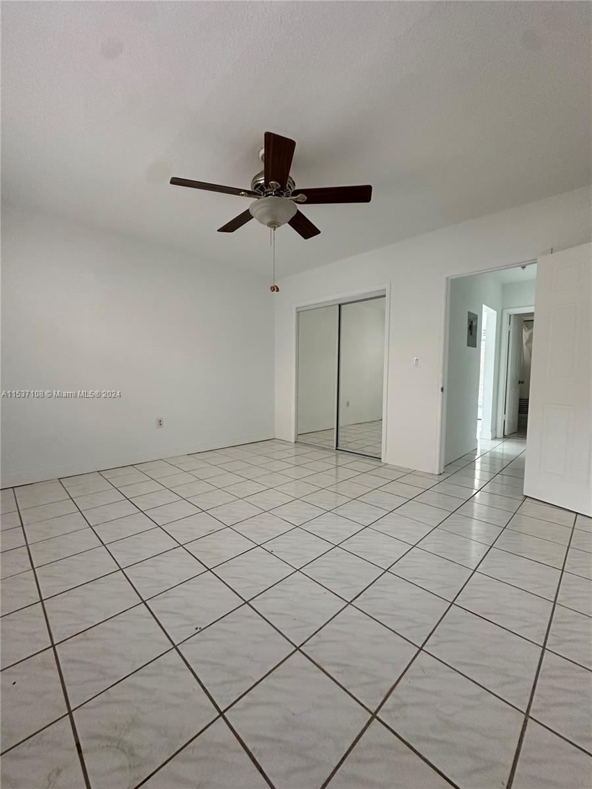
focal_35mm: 14
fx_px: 319
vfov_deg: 102.1
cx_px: 296
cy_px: 394
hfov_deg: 85.7
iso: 250
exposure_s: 1/99
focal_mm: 2.22
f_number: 2.2
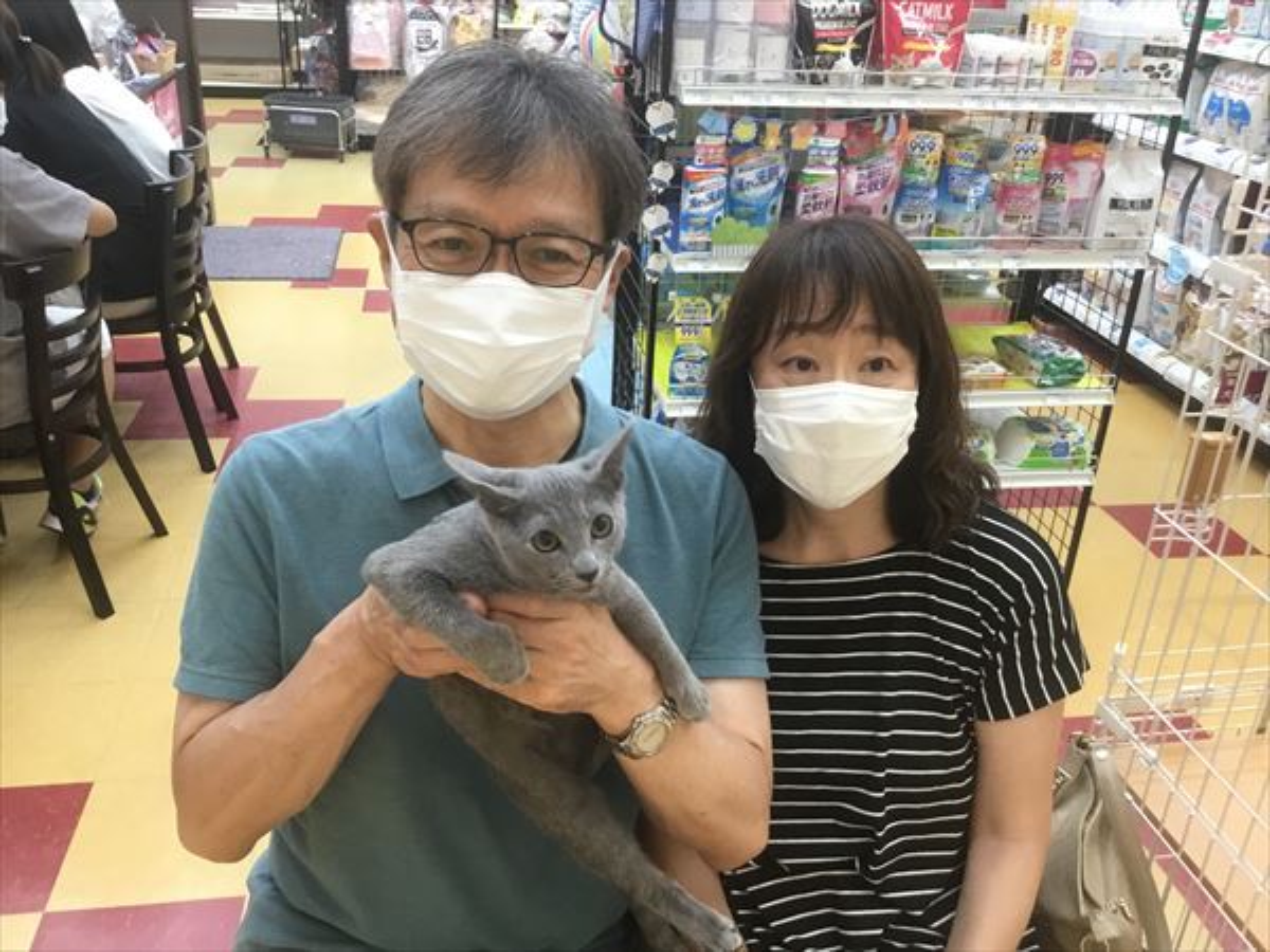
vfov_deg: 45.4
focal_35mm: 31
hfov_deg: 58.4
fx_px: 1137
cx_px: 635
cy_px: 476
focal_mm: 3.3
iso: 80
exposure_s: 1/30
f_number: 2.4
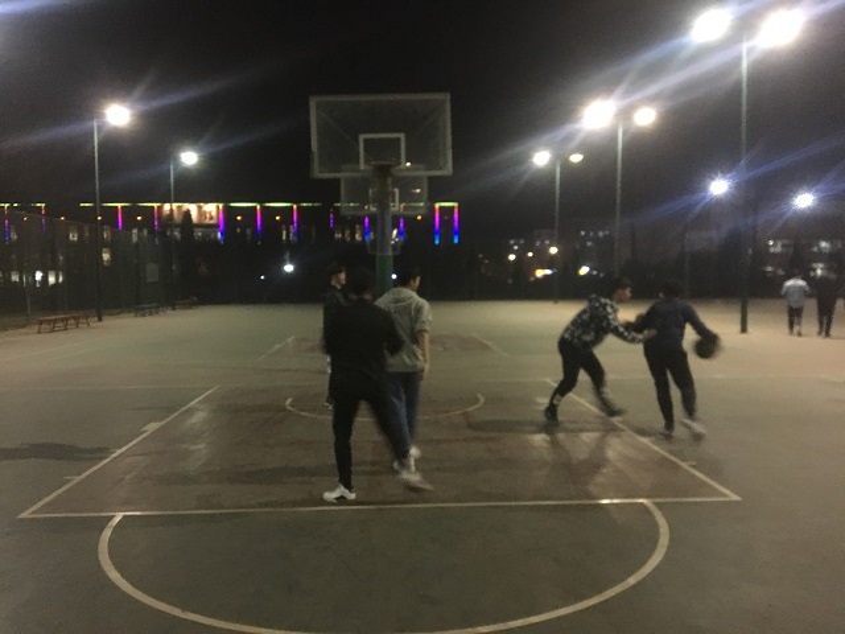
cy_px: 317
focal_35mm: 29
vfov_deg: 48.2
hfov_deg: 61.7
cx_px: 422
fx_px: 708
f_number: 2.2
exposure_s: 1/17
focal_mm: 4.15
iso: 500
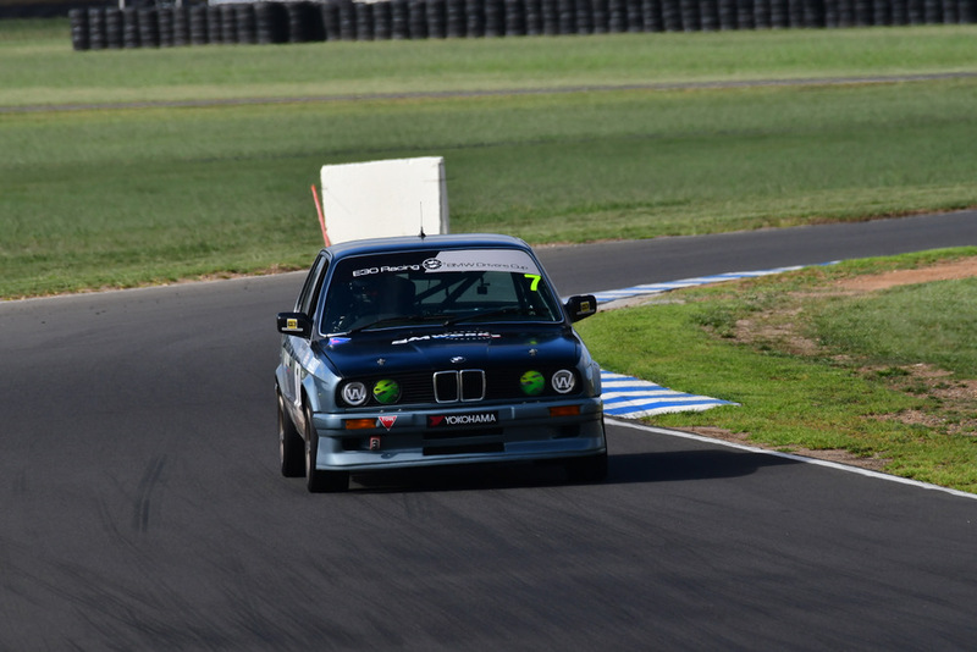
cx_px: 488
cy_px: 326
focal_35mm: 750
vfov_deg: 1.8
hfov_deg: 2.7
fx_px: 20360
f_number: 11
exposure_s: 1/640
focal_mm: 500
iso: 400
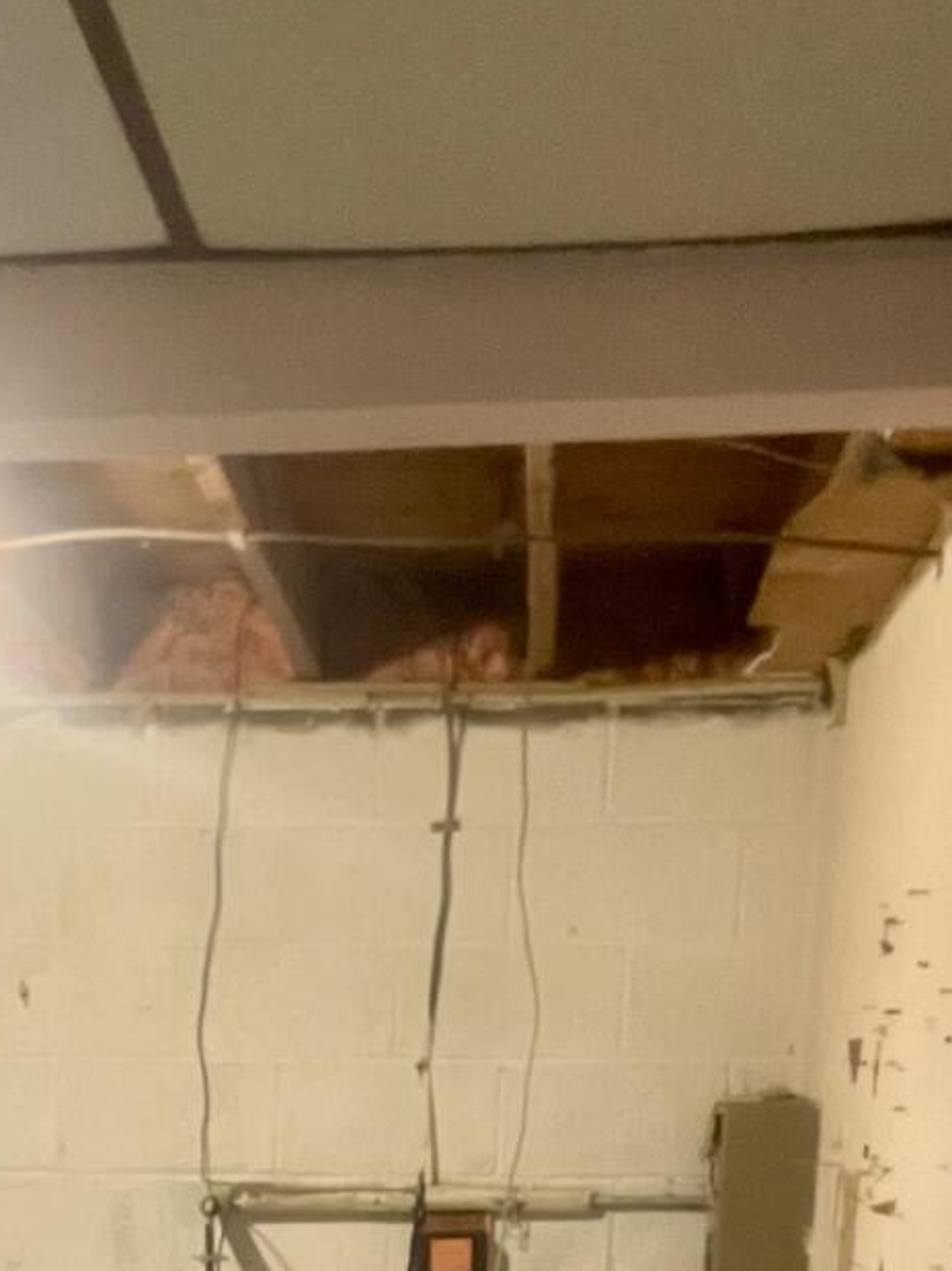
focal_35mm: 84
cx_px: 4
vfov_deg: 20.1
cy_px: 1897
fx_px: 3081
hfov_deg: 17.2
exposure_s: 1/60
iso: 500
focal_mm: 4.2
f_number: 1.6
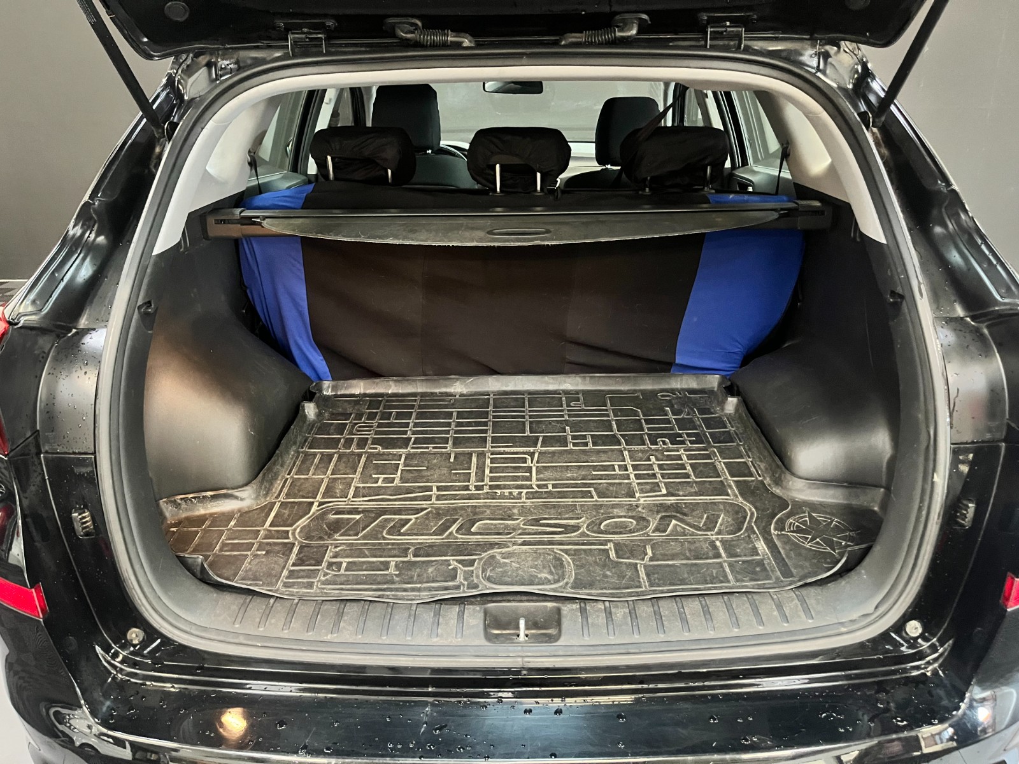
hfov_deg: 67.3
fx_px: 765
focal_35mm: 26
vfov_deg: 53.1
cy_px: 382
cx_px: 510
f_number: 1.6
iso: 640
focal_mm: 5.1
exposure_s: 1/25
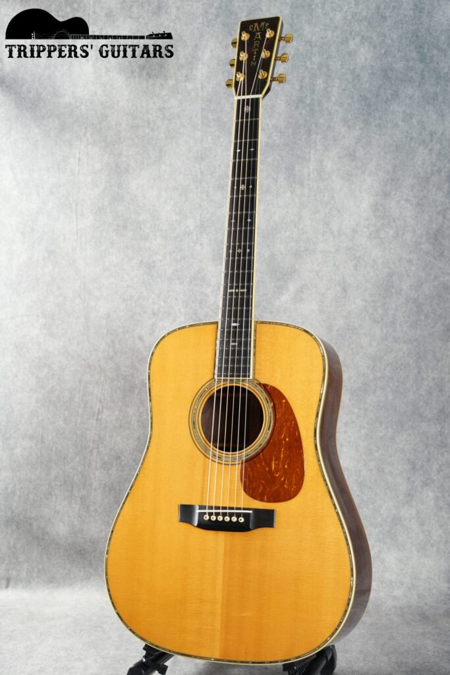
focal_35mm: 50
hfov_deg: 27.0
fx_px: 937
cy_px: 338
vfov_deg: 39.6
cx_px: 225
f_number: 6.3
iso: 400
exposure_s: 1/1.6
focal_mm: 50
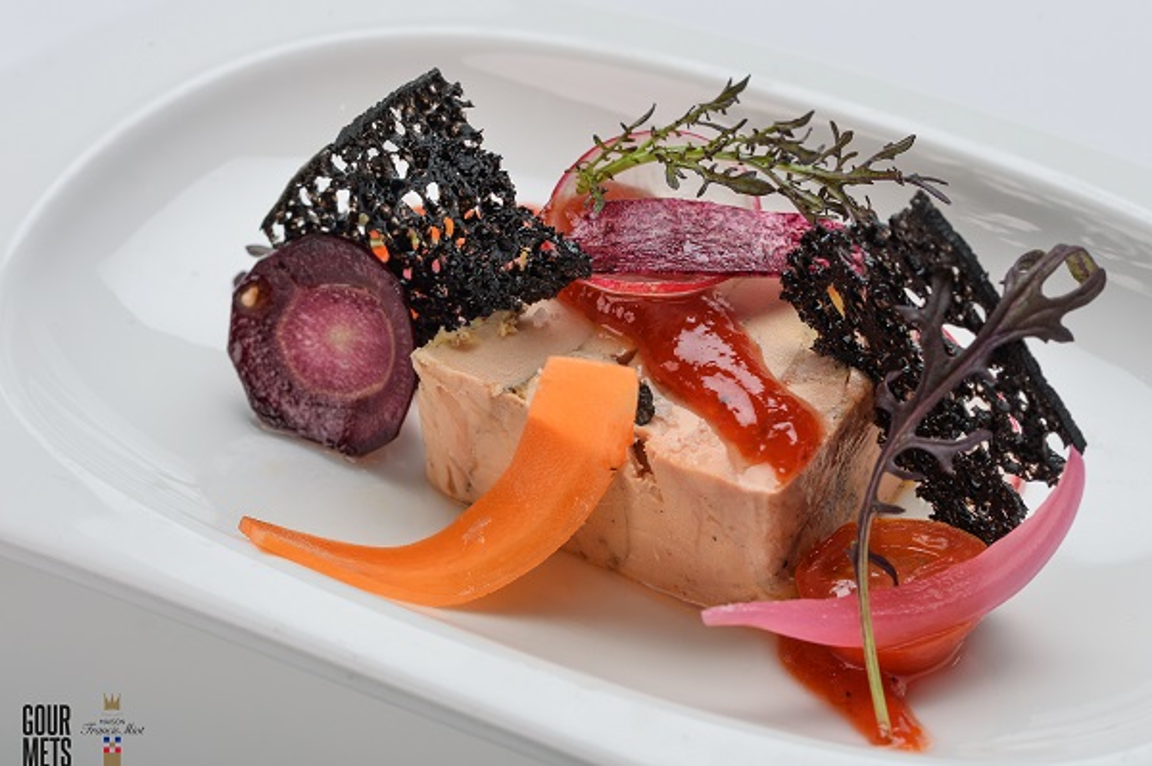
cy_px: 383
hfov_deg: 19.5
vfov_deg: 13.0
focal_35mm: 105
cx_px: 576
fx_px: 3357
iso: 200
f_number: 14
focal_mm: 105
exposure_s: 1/100
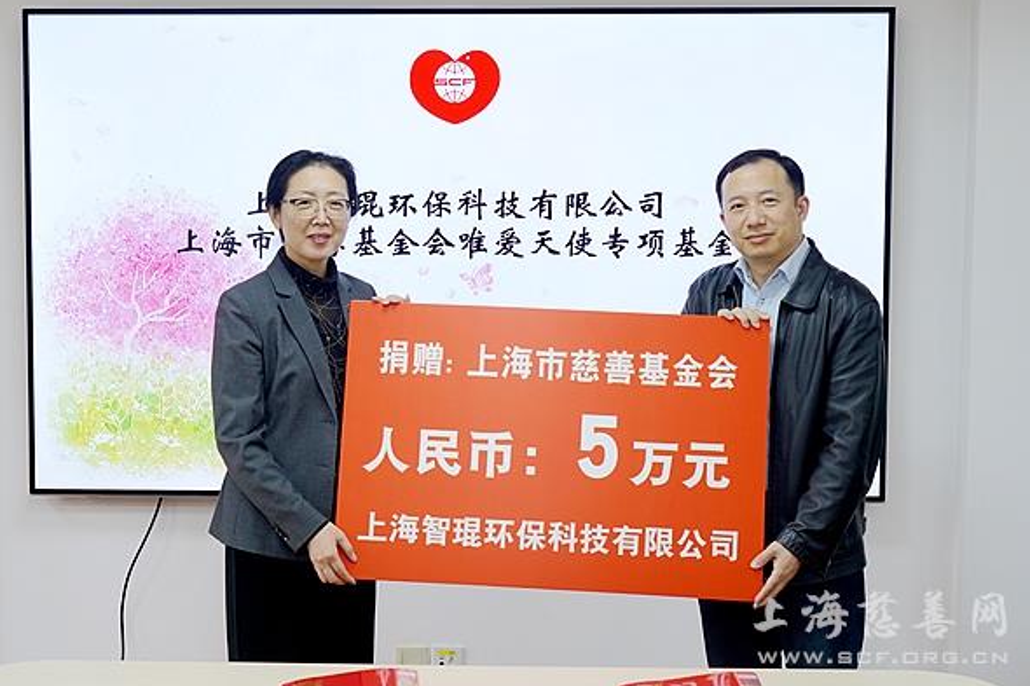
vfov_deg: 23.4
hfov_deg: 34.5
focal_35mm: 58
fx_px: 1659
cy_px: 340
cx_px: 508
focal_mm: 57
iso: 640
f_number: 5
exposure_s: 1/60
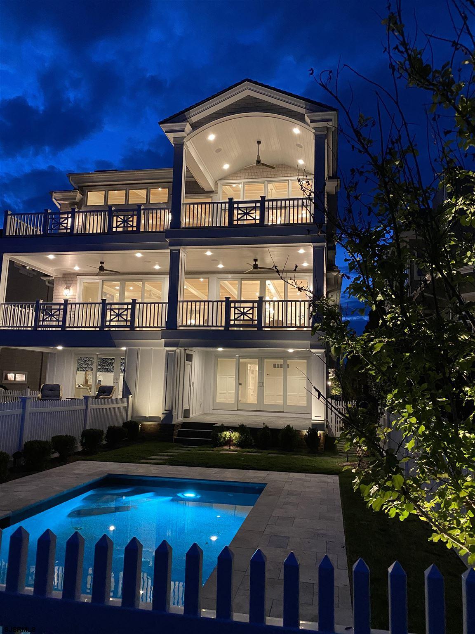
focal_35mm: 26
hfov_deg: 53.1
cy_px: 317
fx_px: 476
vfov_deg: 67.3
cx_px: 238
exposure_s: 1/30
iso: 500
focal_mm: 4.25
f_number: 1.8
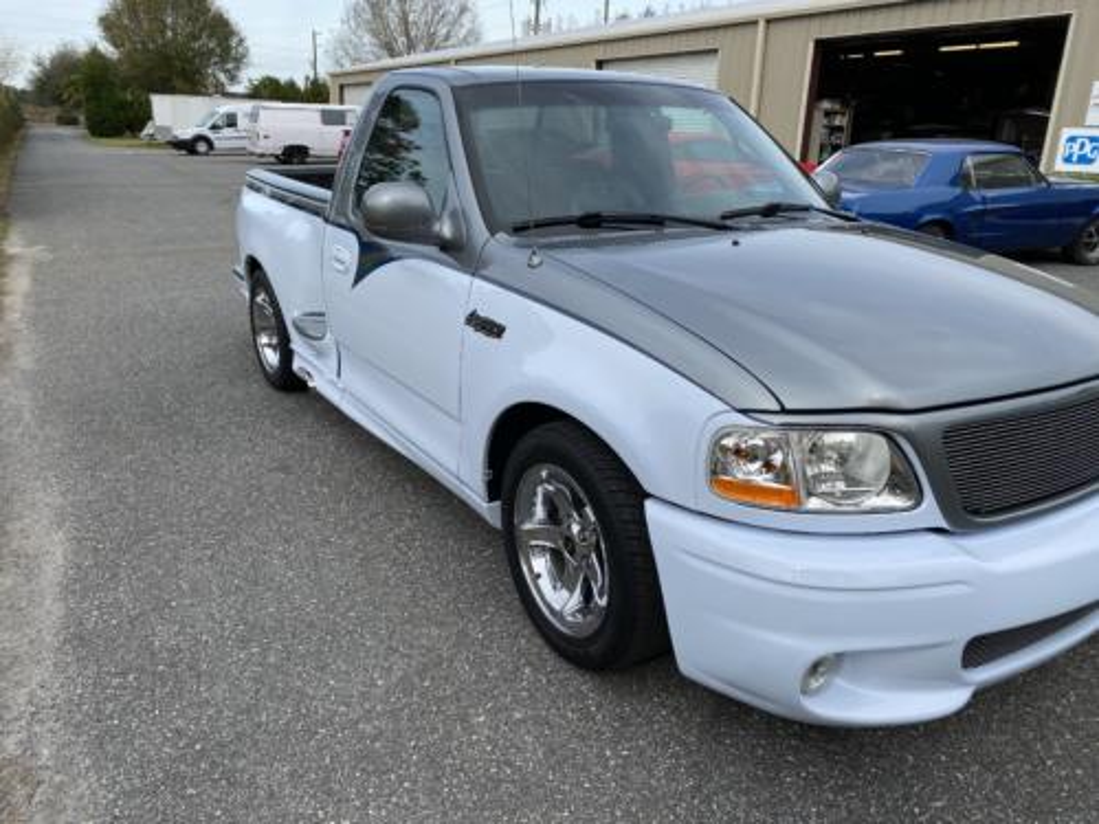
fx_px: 825
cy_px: 412
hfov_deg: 67.3
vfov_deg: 53.1
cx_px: 550
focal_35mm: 26
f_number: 1.8
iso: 32
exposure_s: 1/1565
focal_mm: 4.25
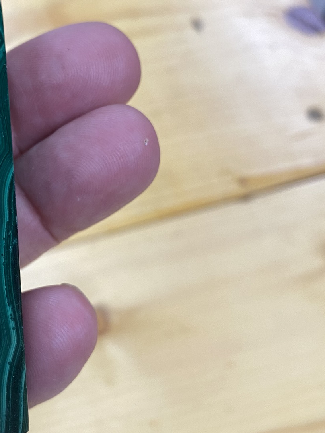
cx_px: 43
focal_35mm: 47
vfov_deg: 40.4
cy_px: 233
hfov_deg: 29.8
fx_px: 588
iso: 100
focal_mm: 4.25
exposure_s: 1/60
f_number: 1.8
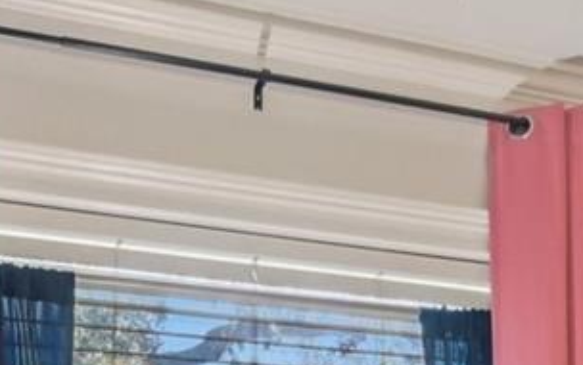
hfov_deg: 26.9
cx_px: 472
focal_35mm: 75
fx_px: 1192
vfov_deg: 15.7
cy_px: 586
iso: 400
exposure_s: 1/20
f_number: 8
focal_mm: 14
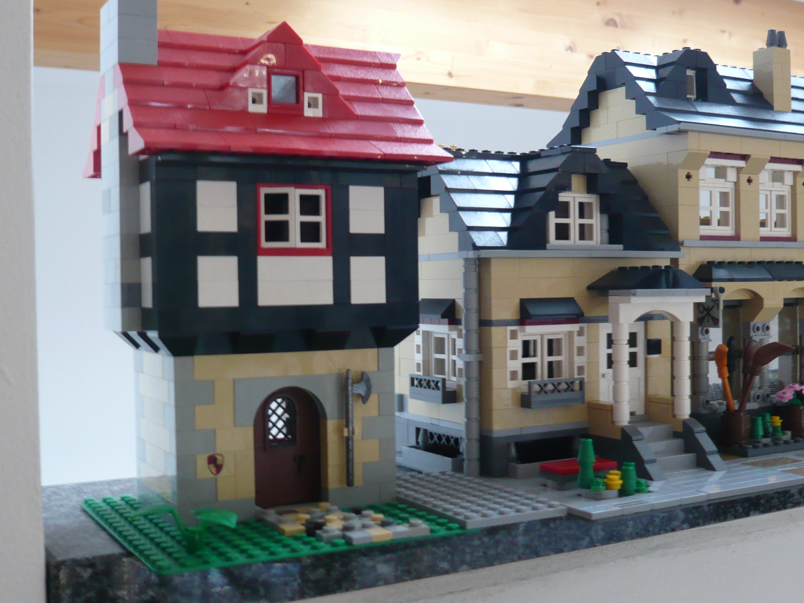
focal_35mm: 43
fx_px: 999
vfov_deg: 33.6
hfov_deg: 43.9
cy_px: 302
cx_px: 402
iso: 200
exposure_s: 1/8
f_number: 3.1
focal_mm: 5.8
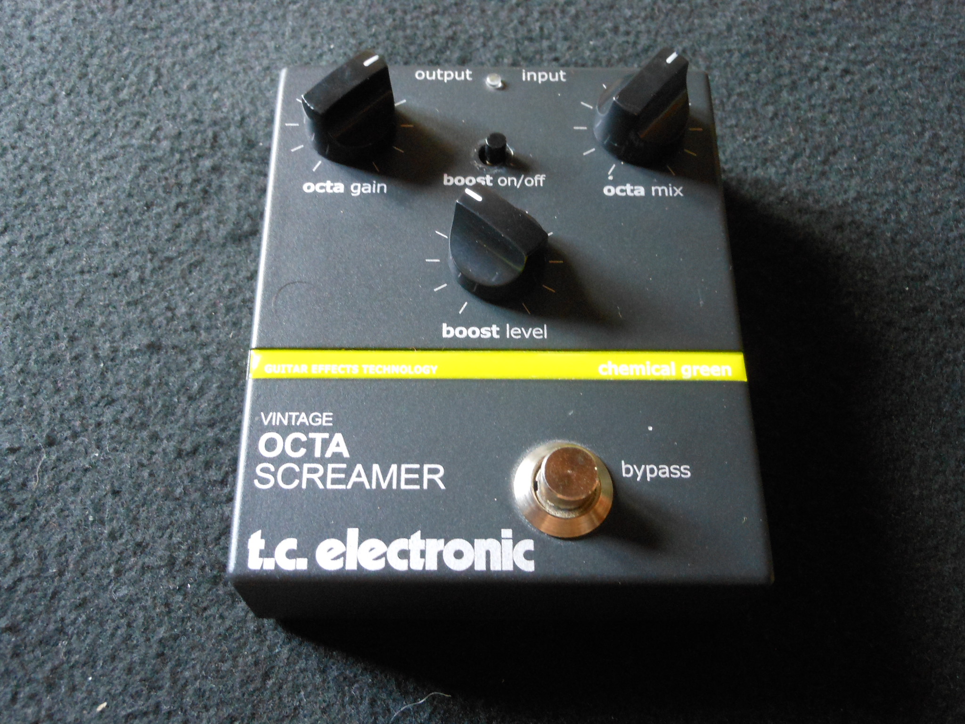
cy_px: 362
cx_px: 482
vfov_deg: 42.9
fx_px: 920
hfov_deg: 55.4
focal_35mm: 33
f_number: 4
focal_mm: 5.9
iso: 400
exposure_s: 1/6
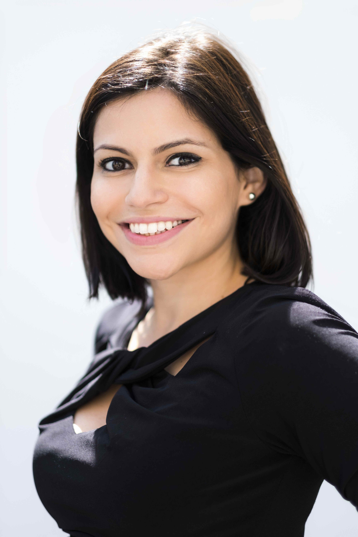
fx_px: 1253
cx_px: 179
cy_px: 268
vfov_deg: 24.2
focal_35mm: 84
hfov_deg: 16.3
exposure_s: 1/2000
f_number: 1.2
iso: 100
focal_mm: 56
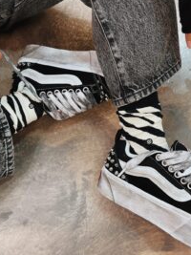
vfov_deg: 47.9
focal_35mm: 39
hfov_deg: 36.7
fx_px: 287
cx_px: 114
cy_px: 133
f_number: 1.6
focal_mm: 5.1
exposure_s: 1/100
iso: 100
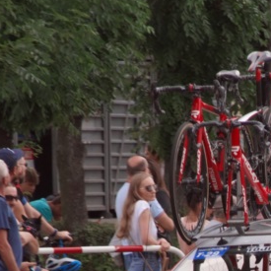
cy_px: 322
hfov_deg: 2.8
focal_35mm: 627
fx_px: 5549
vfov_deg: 2.8
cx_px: 325
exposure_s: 1/320
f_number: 7.1
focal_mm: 135
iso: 400
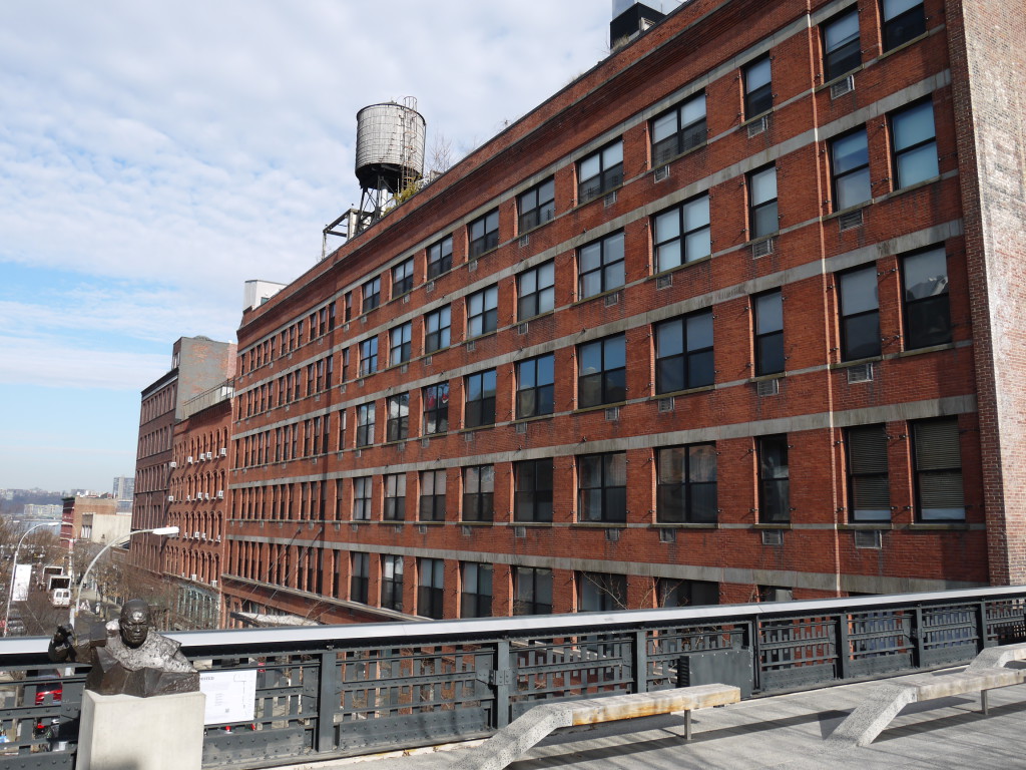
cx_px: 513
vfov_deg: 49.7
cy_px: 385
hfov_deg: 63.4
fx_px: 830
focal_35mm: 28
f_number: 7.1
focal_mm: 14
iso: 160
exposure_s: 1/400
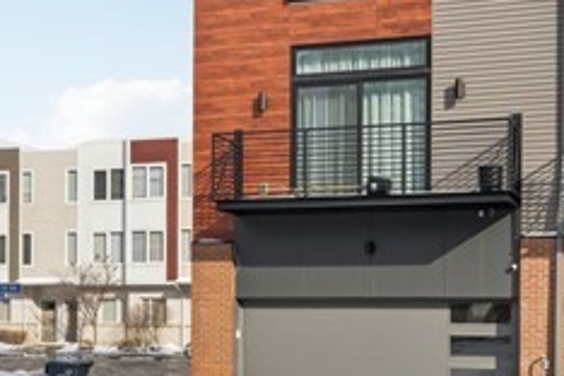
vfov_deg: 20.7
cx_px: 294
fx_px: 1018
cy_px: 304
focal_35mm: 65
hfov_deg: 31.0
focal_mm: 14
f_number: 8
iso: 200
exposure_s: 1/640
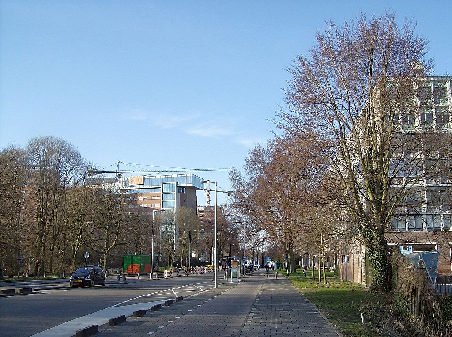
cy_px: 168
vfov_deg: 39.5
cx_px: 226
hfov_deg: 51.5
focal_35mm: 36
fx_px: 469
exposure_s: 1/301
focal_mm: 6
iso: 100
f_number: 4.7
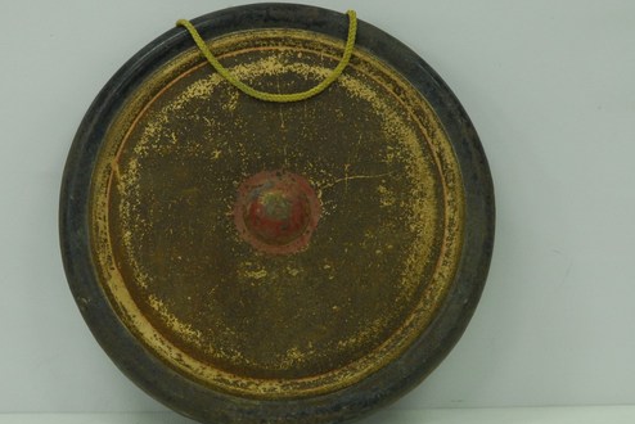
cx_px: 276
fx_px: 2400
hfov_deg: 15.1
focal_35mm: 136
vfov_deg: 10.1
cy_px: 212
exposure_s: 1/8
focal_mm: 70
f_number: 8
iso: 1000
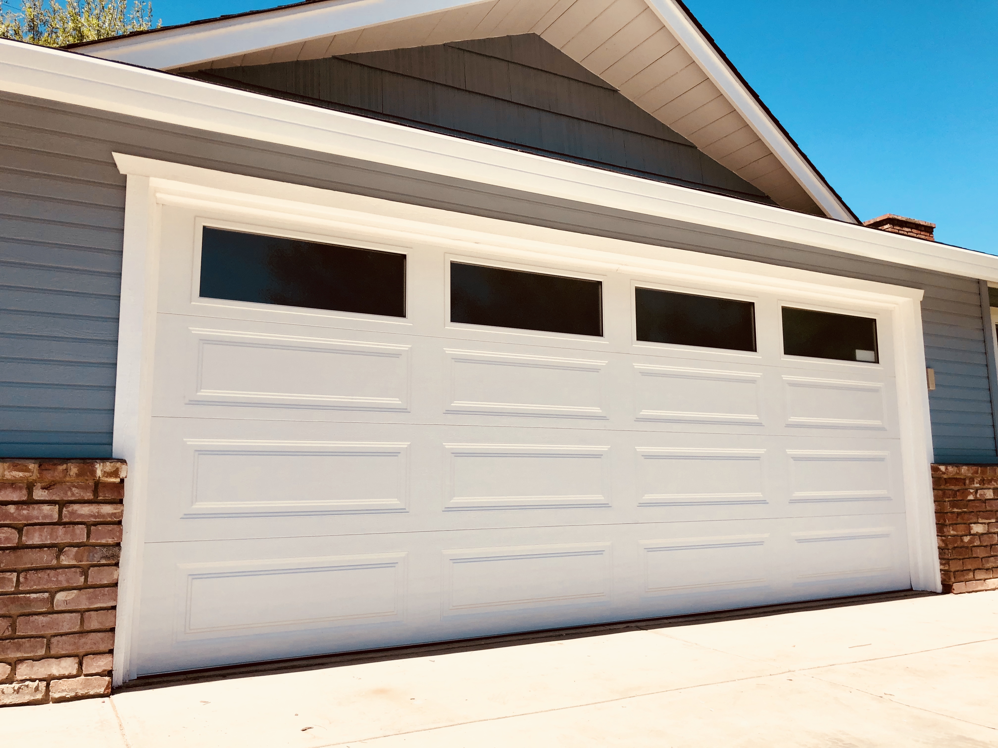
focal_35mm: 28
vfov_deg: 49.7
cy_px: 374
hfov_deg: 63.4
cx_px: 499
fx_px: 807
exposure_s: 1/1869
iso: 20
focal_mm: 4
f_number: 1.8
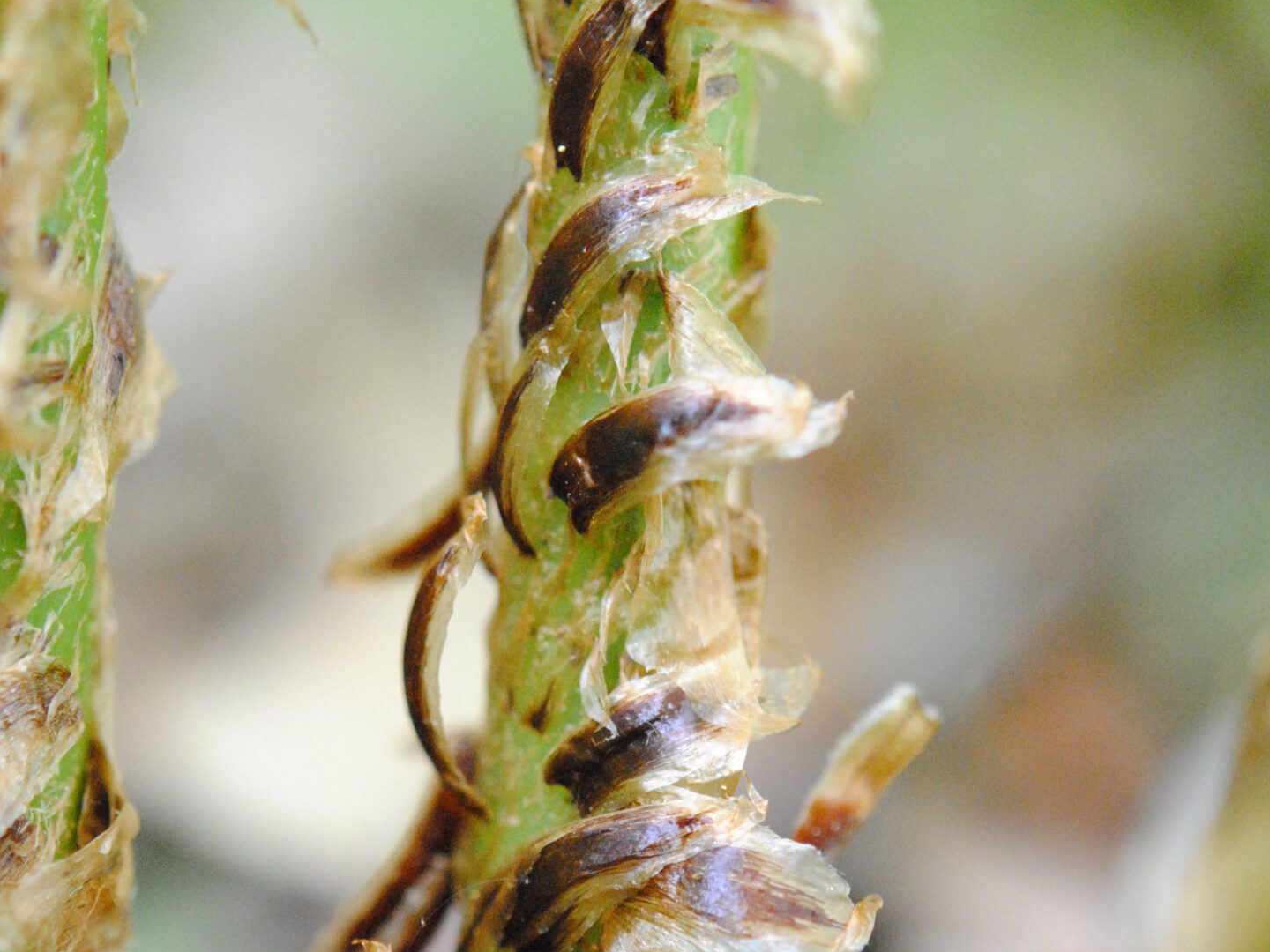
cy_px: 848
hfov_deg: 12.8
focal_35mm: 154
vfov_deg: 9.6
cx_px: 642
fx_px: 5650
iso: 1600
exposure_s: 1/250
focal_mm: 60
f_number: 4
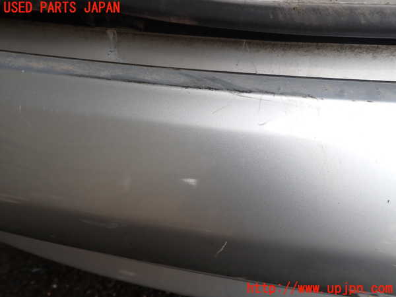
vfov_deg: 54.9
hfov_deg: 69.4
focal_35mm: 25
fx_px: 286
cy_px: 148
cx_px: 198
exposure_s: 1/160
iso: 100
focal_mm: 4.5
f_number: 2.8
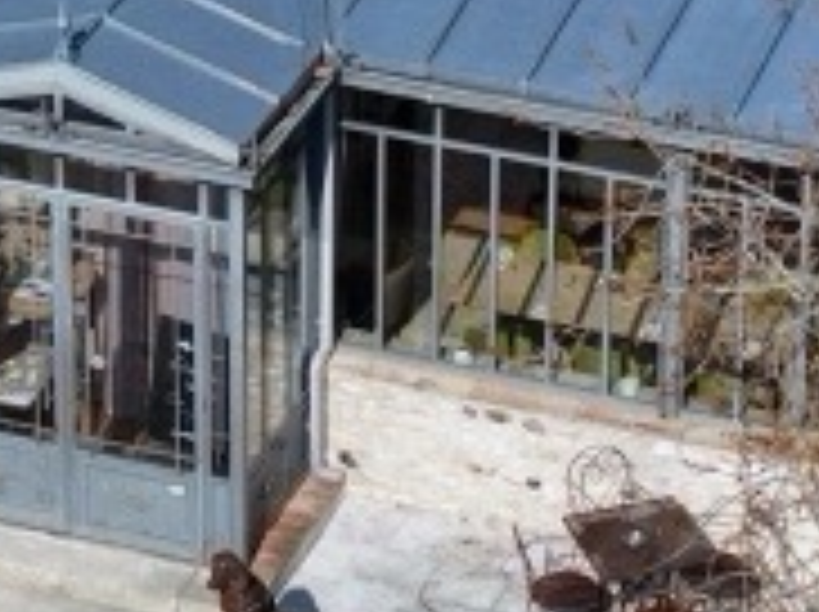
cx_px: 274
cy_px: 279
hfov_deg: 8.6
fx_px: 5458
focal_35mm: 231
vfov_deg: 6.4
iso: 100
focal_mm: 19.35
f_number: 2.8
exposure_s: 1/1600
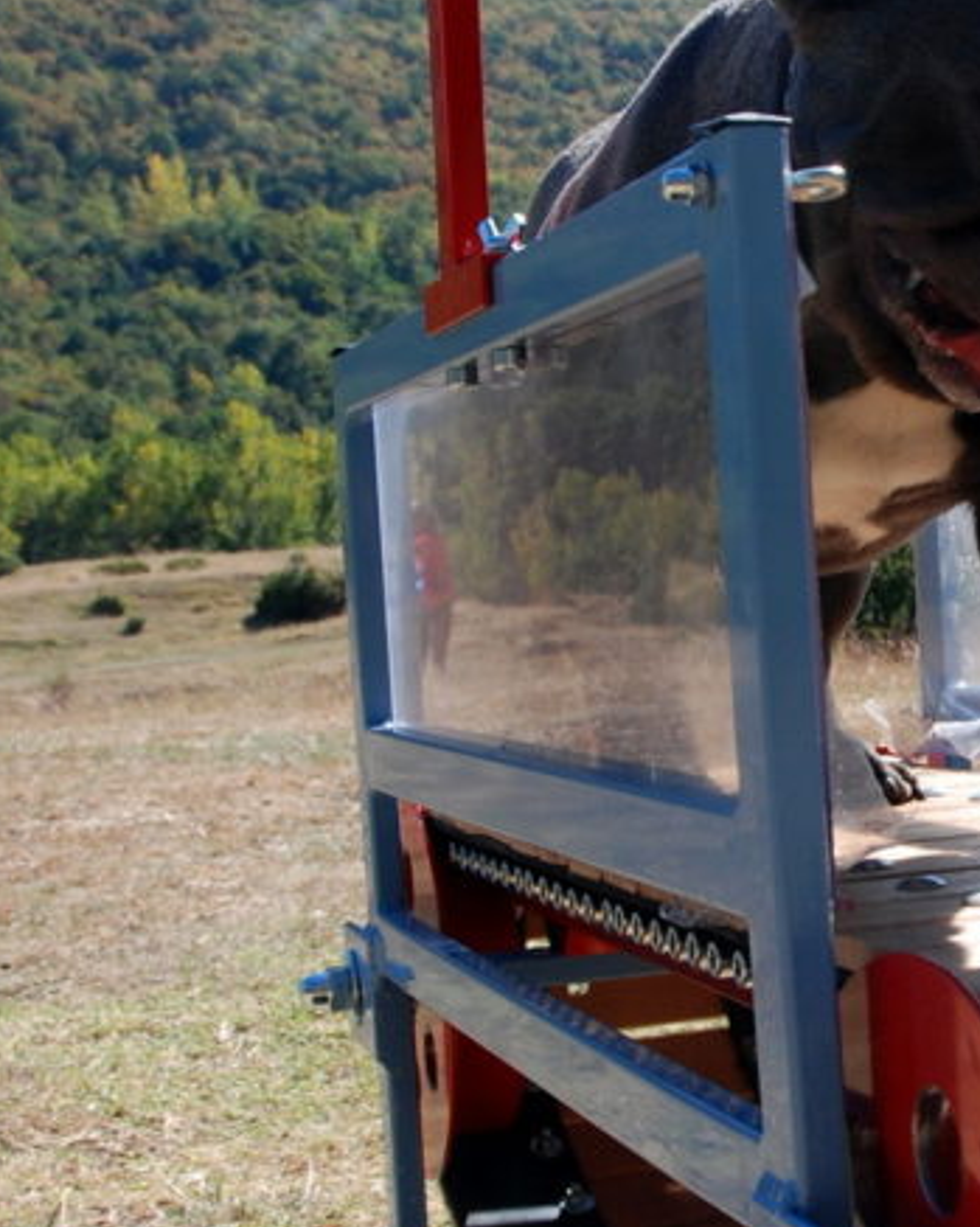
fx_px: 2549
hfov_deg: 20.8
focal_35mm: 70
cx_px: 1045
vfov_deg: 27.1
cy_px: 629
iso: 250
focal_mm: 19
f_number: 9
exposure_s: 1/320
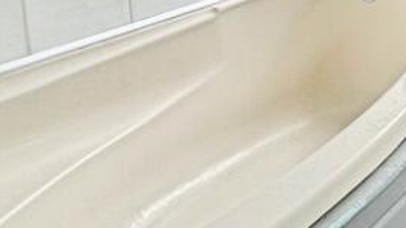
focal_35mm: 59
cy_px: -36
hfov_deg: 25.2
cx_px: 633
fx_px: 635
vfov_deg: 19.3
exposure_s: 1/99
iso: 64
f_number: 2.2
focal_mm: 2.22
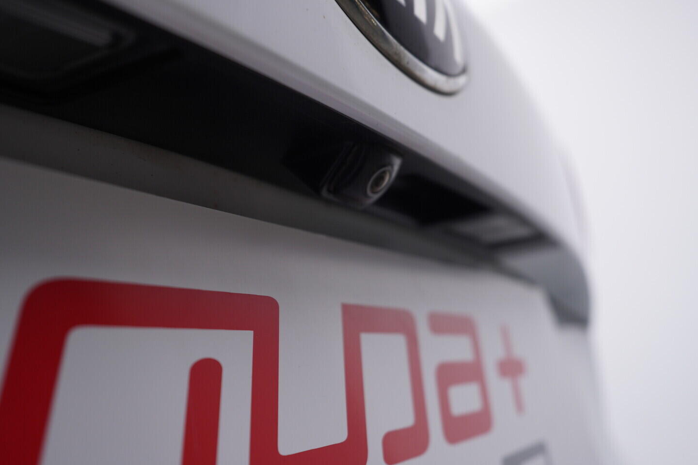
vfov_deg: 36.9
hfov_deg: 53.1
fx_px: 698
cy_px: 232
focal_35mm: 36
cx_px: 349
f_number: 4
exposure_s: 1/80
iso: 125
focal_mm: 24
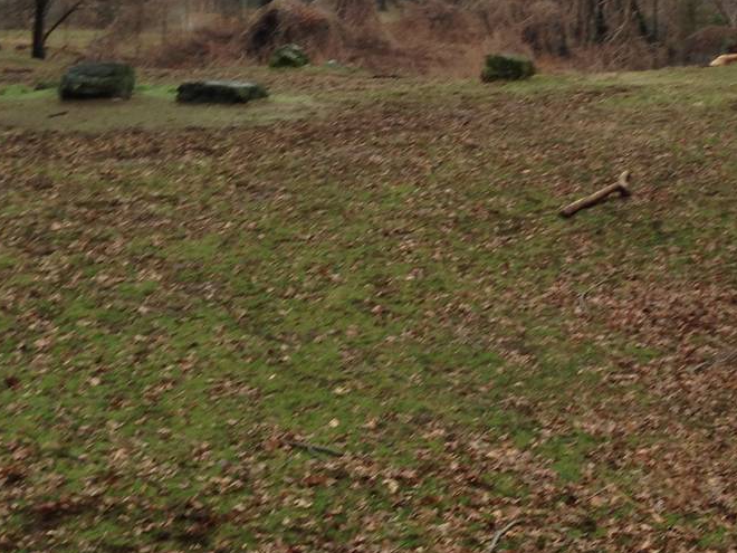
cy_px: 58
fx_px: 1703
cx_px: 561
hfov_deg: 24.1
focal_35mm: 80
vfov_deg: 18.1
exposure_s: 1/146
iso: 50
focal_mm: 4.13
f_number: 2.4
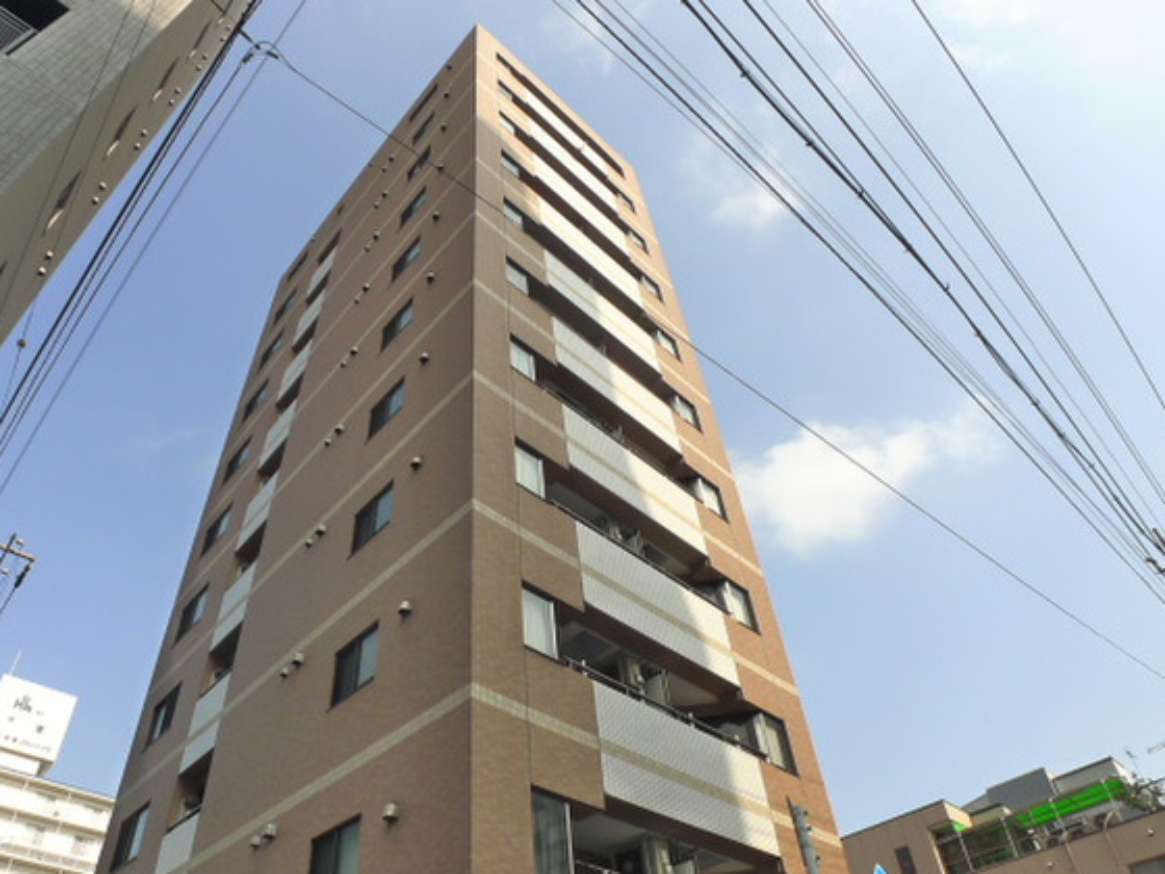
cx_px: 506
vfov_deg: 46.6
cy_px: 519
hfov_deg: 59.7
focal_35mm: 30
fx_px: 1010
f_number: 4
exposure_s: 1/640
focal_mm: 5.1
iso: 400
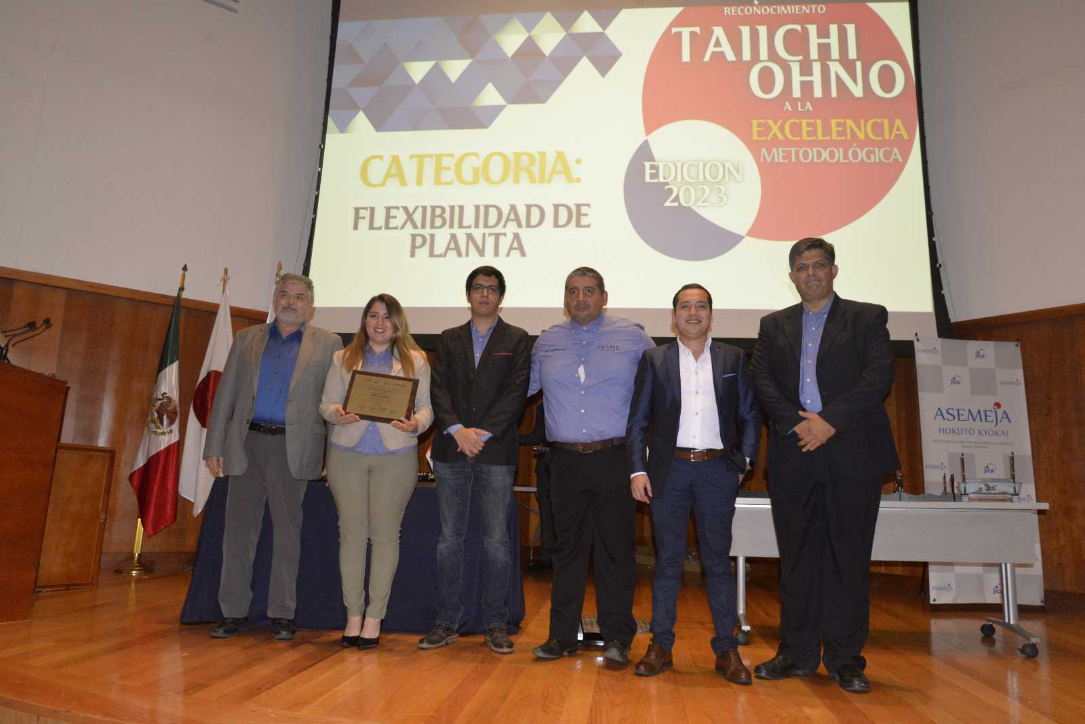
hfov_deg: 73.7
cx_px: 542
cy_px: 362
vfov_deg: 53.2
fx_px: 724
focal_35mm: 24
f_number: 8
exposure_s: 1/80
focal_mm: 24
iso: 6400
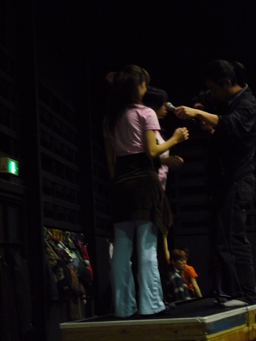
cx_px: 128
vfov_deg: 20.2
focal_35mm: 97
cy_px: 170
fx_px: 956
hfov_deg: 15.3
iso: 200
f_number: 4.8
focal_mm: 16.1
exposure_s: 1/8
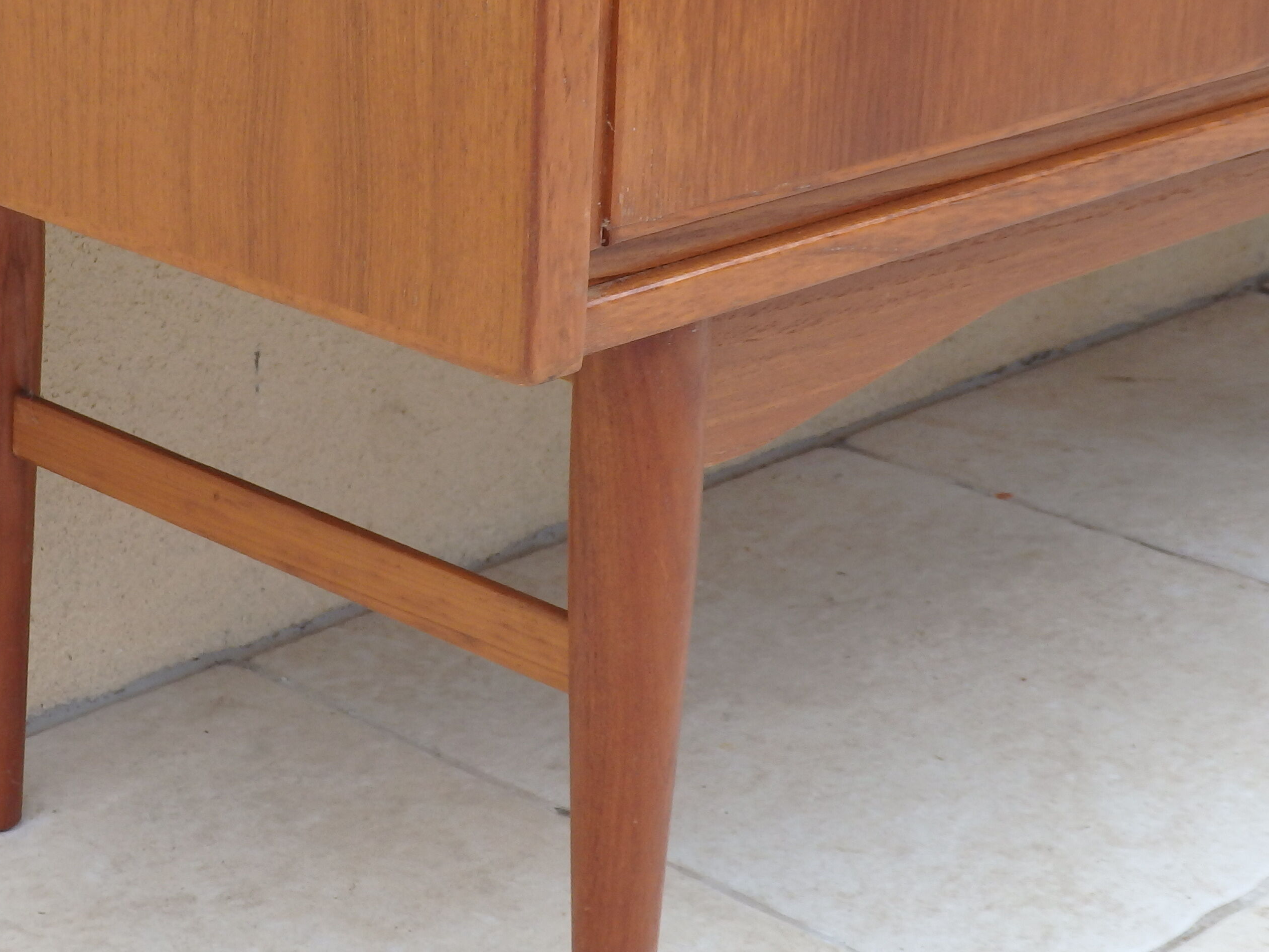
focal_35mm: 82
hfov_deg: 23.7
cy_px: 354
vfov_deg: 18.0
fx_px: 3006
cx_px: 370
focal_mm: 8
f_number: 3.8
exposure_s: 1/60
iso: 125
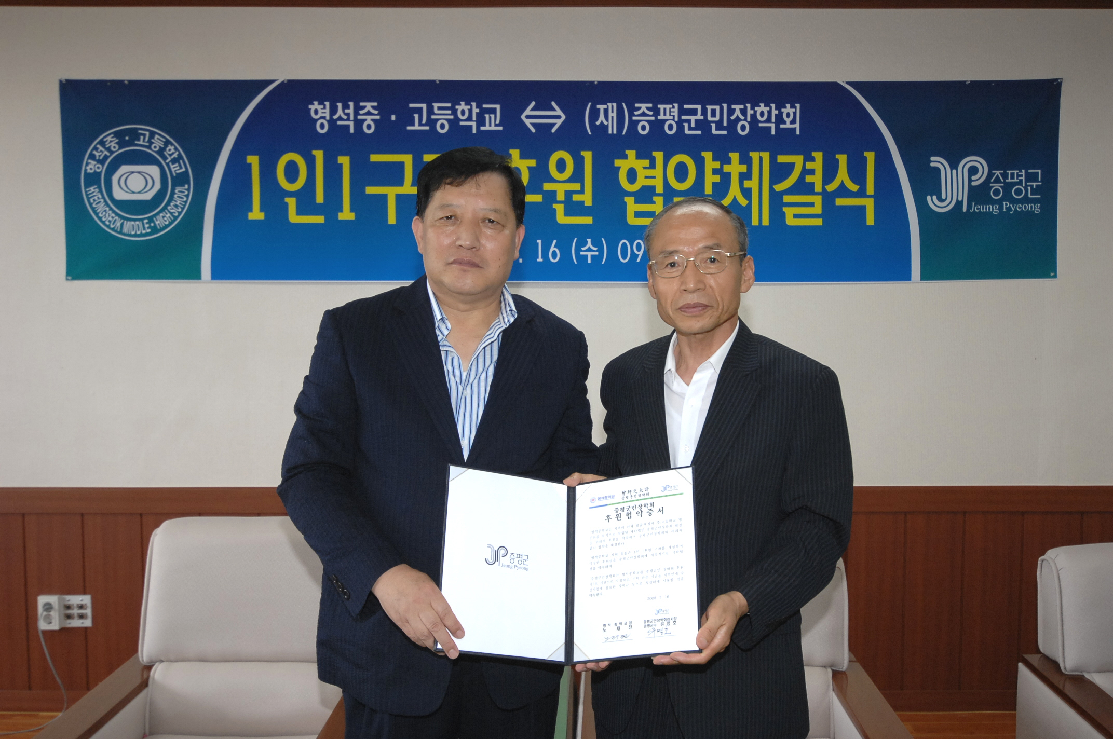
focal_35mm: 36
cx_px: 556
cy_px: 370
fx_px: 1112
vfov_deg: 36.8
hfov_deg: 53.2
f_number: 5.6
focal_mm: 24
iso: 400
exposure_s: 1/60
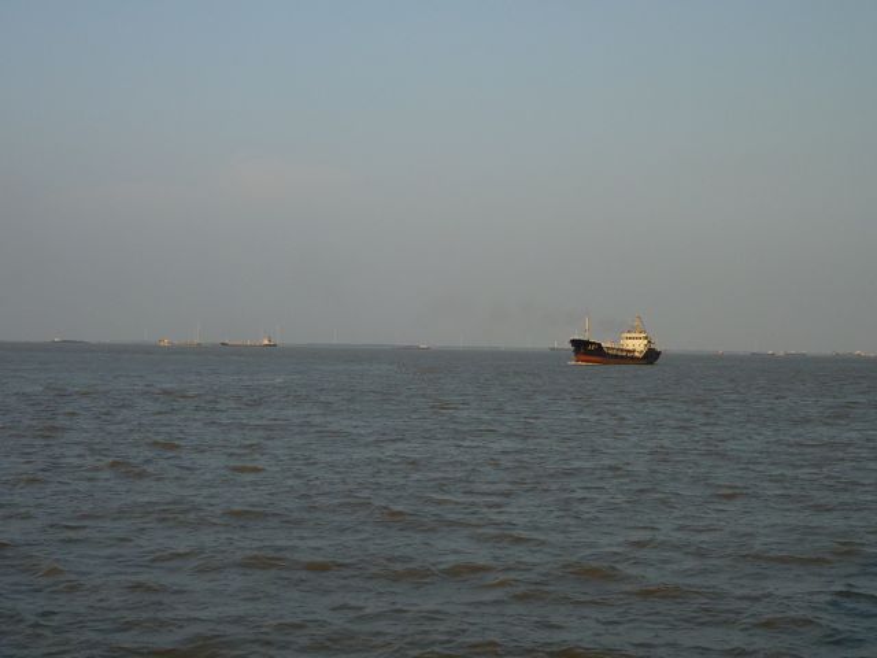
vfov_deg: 25.7
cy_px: 329
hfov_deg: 33.8
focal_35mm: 57
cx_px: 438
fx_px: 1444
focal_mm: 7.4
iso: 80
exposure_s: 1/1000
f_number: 3.1
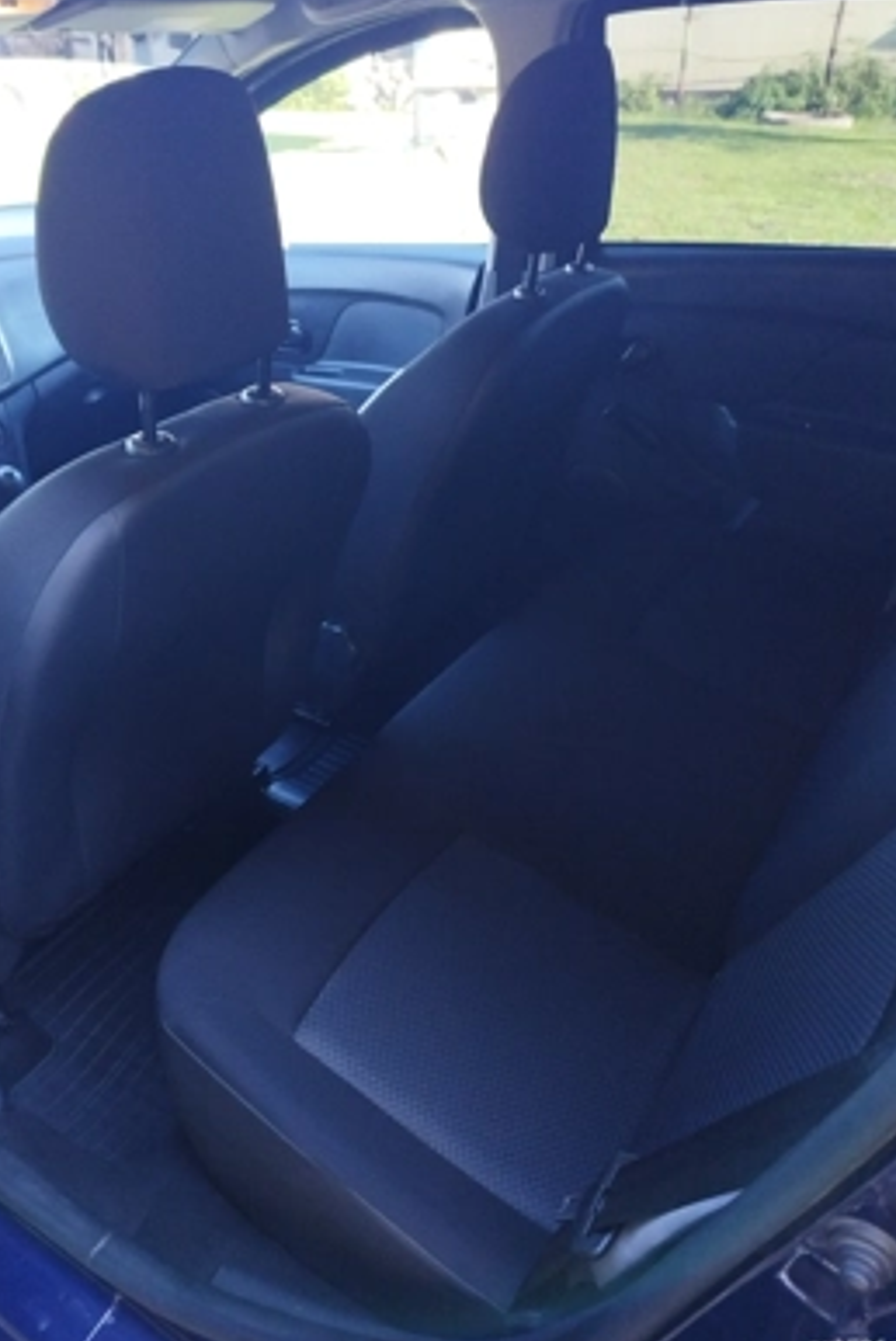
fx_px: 1043
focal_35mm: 28
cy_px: 667
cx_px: 396
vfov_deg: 65.4
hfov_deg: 46.4
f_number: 1.8
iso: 686
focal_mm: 6.24
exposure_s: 1/100
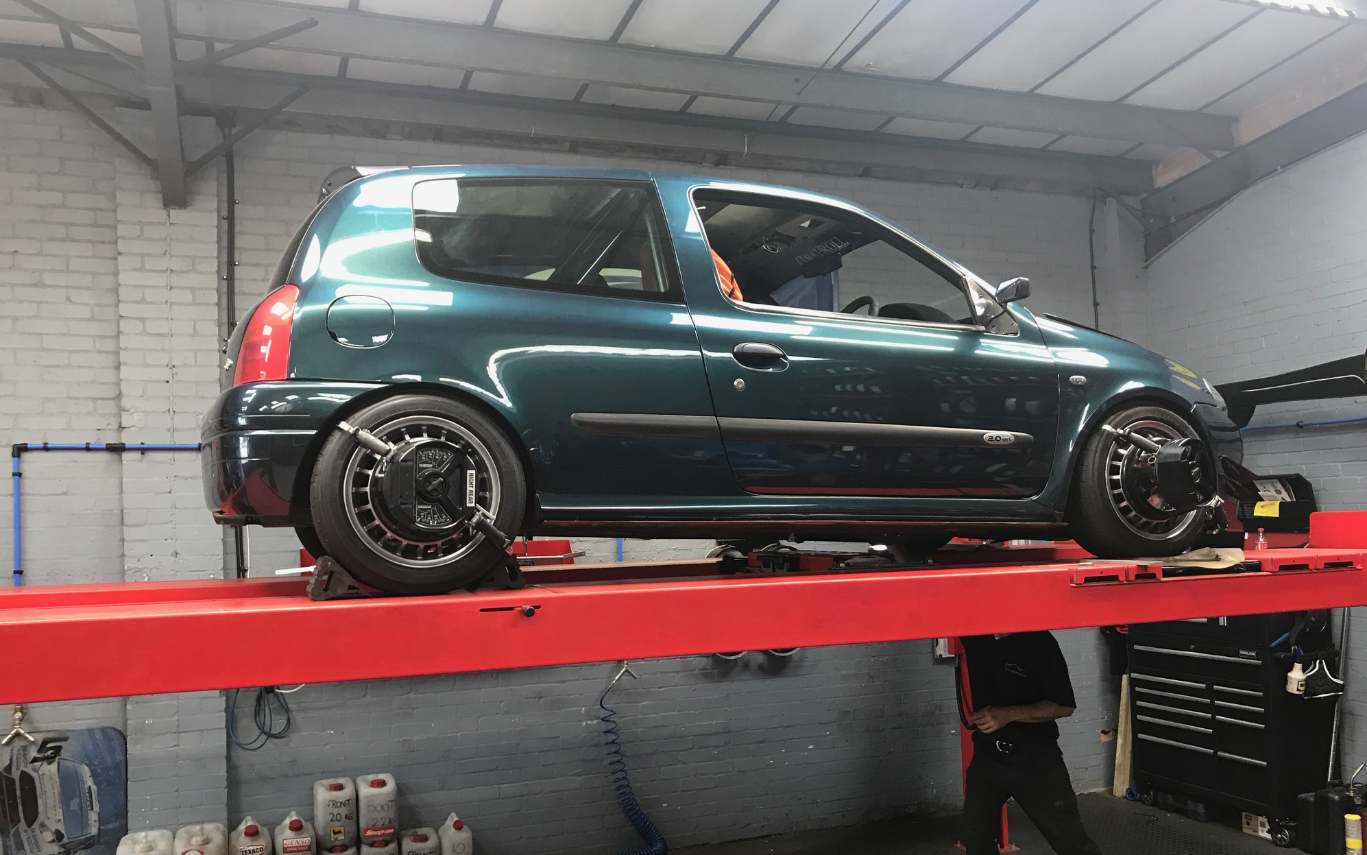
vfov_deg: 41.8
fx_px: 1118
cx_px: 680
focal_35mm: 30
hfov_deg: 62.9
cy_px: 488
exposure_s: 1/20
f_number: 1.8
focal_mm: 3.99
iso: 40
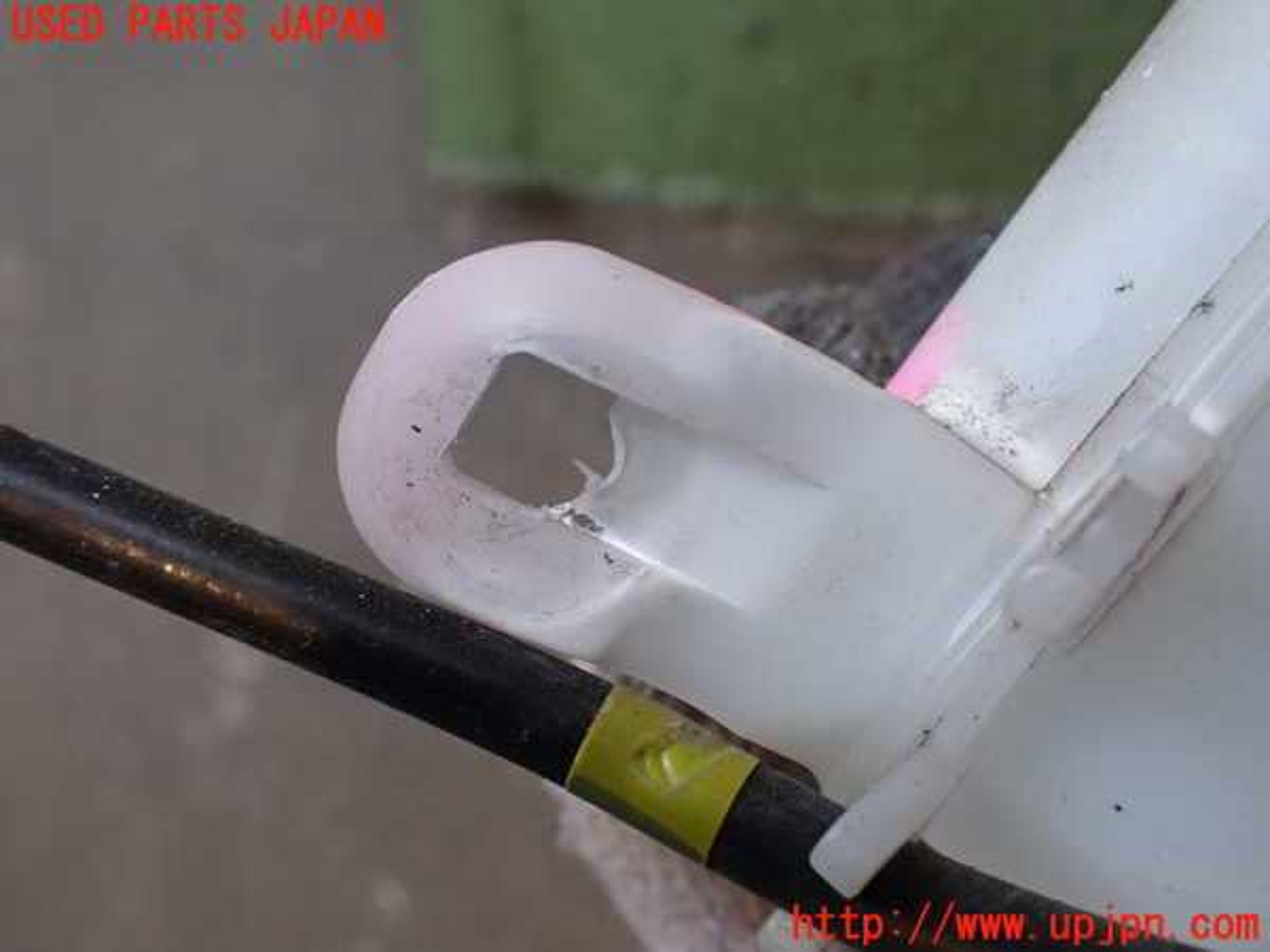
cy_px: 476
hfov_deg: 60.0
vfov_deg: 46.8
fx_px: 1101
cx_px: 635
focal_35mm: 30
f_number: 2.3
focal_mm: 5.4
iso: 250
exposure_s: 1/125
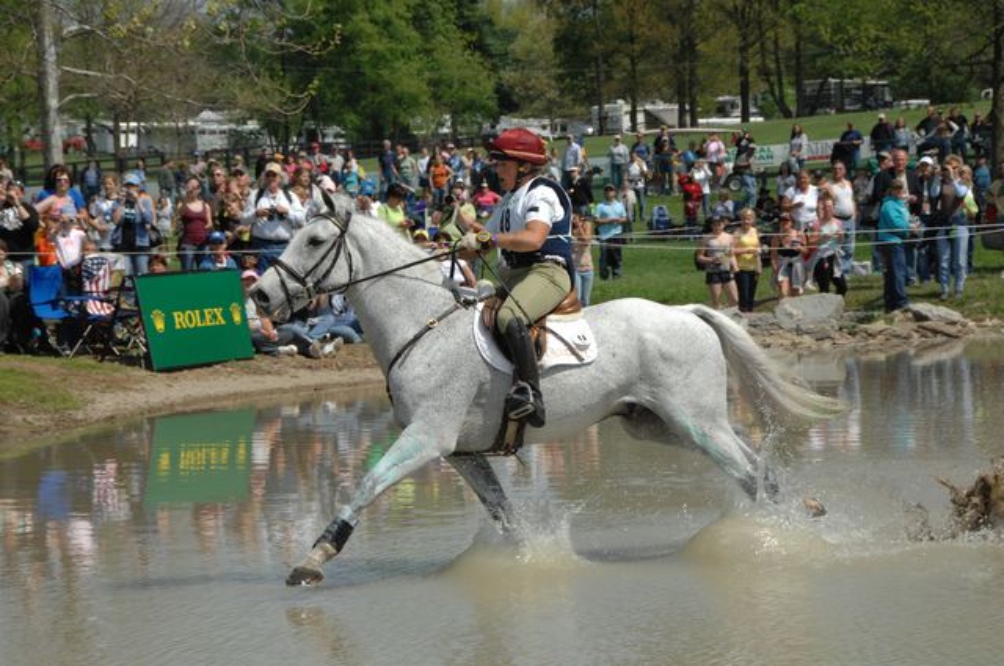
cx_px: 502
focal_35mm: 123
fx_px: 3426
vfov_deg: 11.1
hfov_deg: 16.7
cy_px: 333
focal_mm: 82
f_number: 9.5
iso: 500
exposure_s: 1/1000
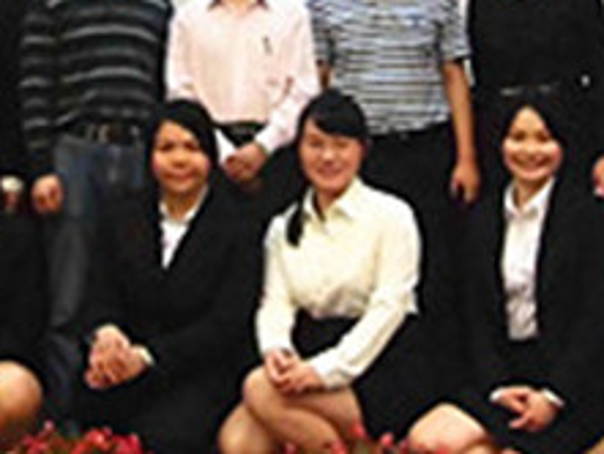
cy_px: -82
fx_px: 1955
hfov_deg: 17.6
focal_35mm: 112
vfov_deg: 12.9
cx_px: 287
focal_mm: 5.5
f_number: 2.9
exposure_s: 1/25
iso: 400
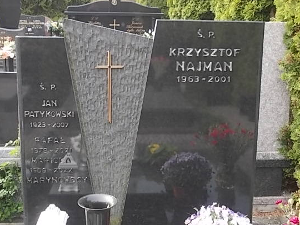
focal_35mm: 51
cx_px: 157
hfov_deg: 37.5
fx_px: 442
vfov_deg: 28.5
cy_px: 128
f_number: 3.3
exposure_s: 1/100
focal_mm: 6.1
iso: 80
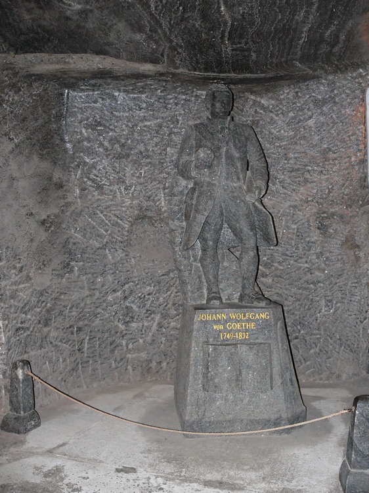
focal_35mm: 35
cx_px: 184
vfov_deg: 52.6
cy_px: 246
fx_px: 498
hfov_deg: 40.7
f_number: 2.8
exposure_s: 1/30
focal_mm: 7.4
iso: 250
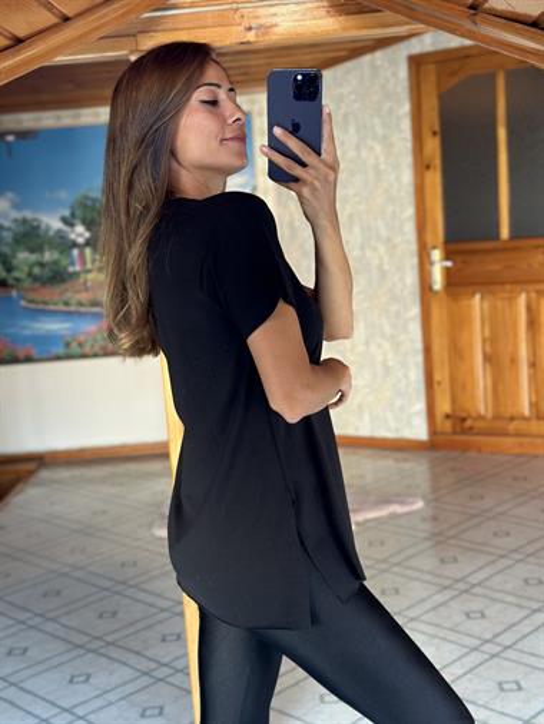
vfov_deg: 39.6
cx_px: 272
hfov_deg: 30.3
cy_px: 362
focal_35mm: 48
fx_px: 1005
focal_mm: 6.86
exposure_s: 1/68
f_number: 1.78
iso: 125
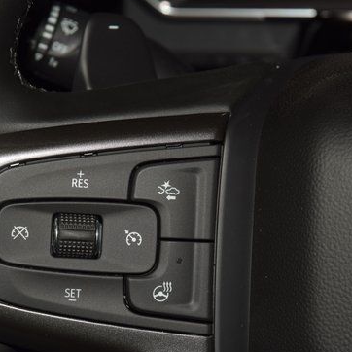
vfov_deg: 11.1
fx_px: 1818
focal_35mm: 158
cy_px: 192
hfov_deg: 11.1
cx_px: 138
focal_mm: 70
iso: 100
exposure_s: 1/125
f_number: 8
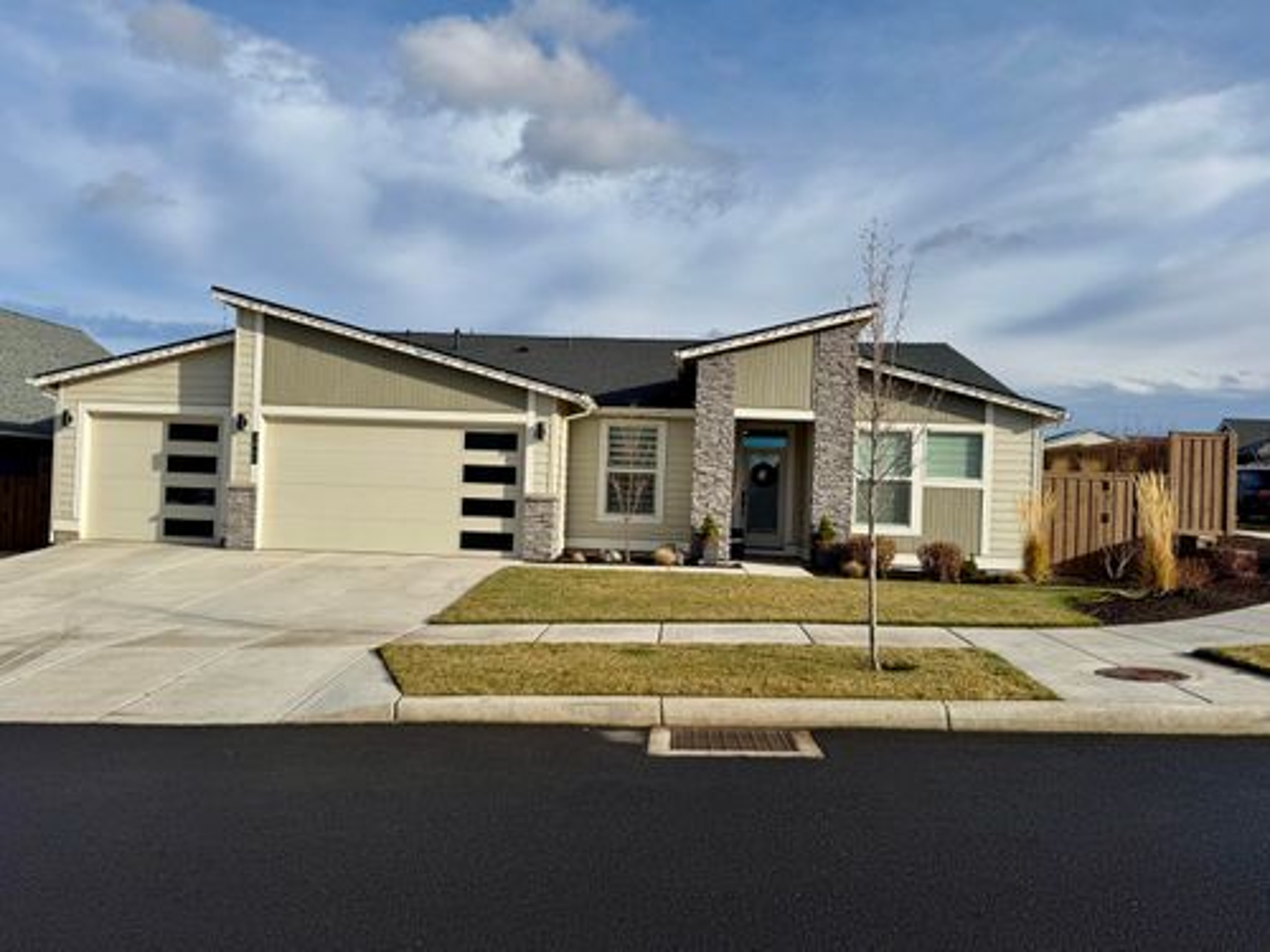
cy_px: 476
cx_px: 635
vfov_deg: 56.8
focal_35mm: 24
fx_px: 881
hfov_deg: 71.6
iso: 80
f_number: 1.78
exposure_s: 1/5814
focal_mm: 6.76
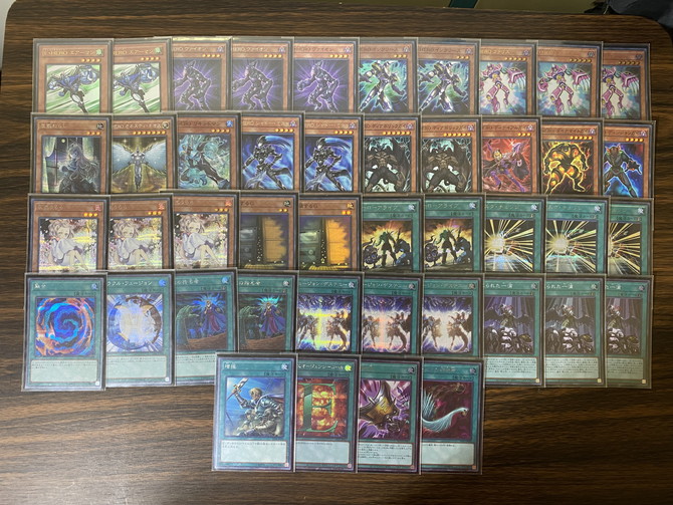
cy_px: 252
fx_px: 506
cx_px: 336
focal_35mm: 26
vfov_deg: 53.1
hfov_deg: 67.3
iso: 160
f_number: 1.8
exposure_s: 1/60
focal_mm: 4.25
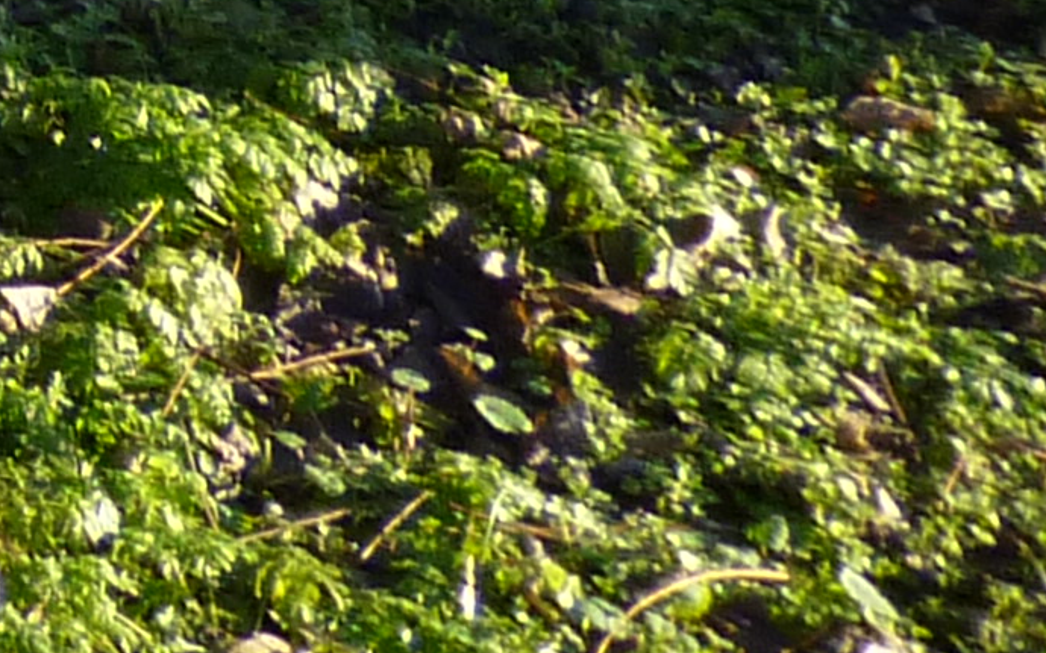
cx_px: -1974
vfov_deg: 6.3
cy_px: -1804
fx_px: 5045
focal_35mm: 177
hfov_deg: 9.5
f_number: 3.1
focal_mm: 4.5
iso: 100
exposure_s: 1/200
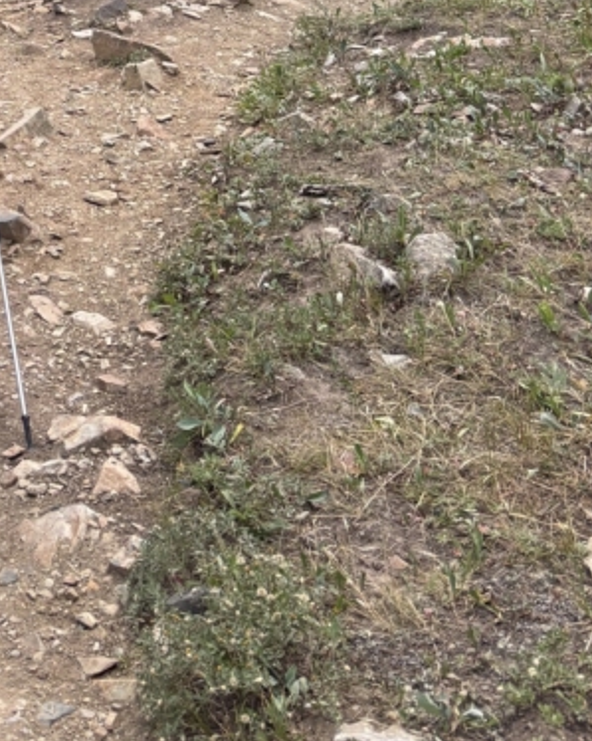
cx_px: -122
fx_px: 1534
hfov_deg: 20.4
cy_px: -267
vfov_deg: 23.4
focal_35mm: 70
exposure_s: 1/1007
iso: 50
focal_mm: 5.96
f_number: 1.6
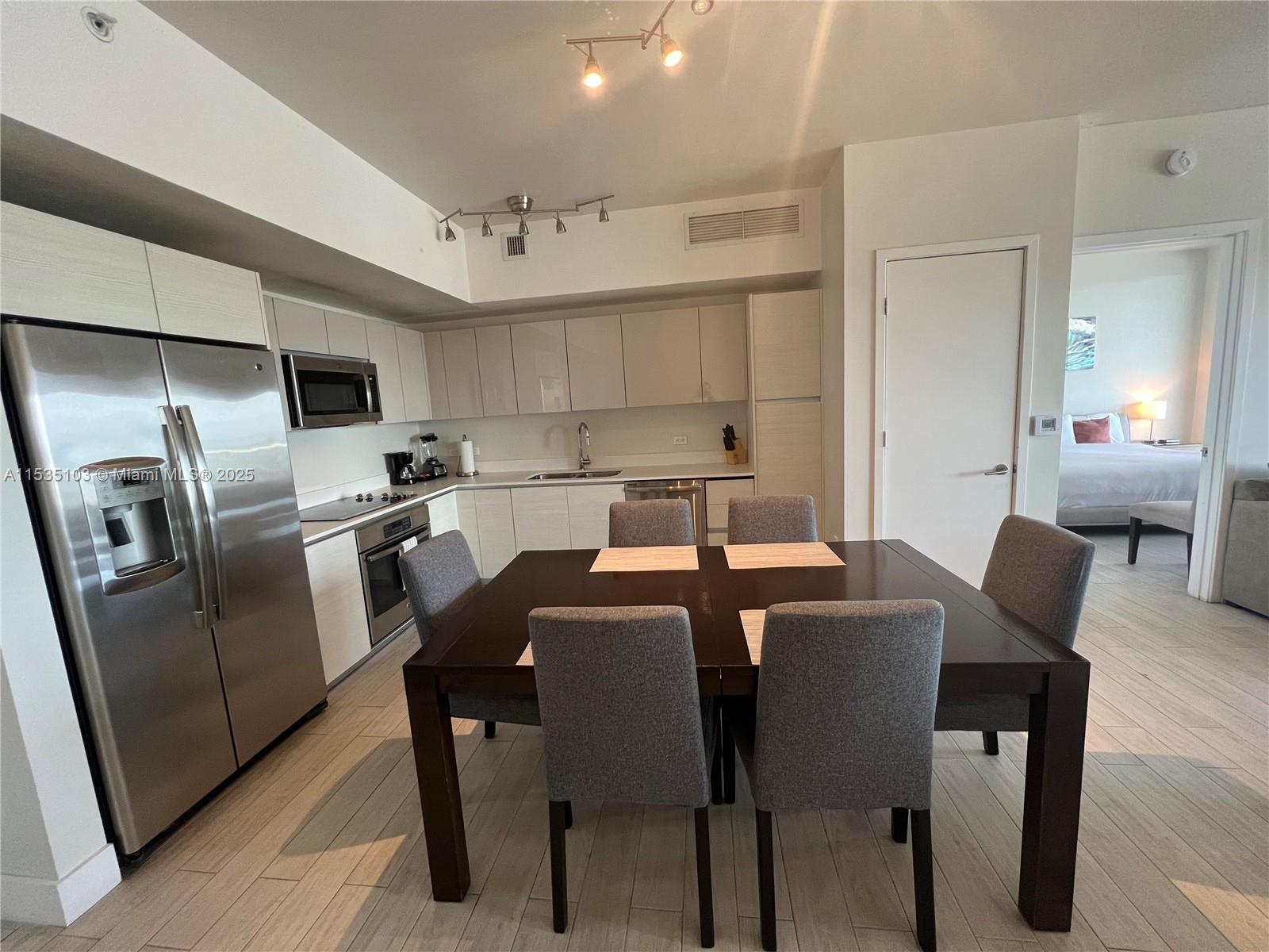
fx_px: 477
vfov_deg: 89.9
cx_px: 634
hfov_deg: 106.2
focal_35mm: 13
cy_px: 476
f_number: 1.8
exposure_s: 1/60
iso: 250
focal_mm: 1.57
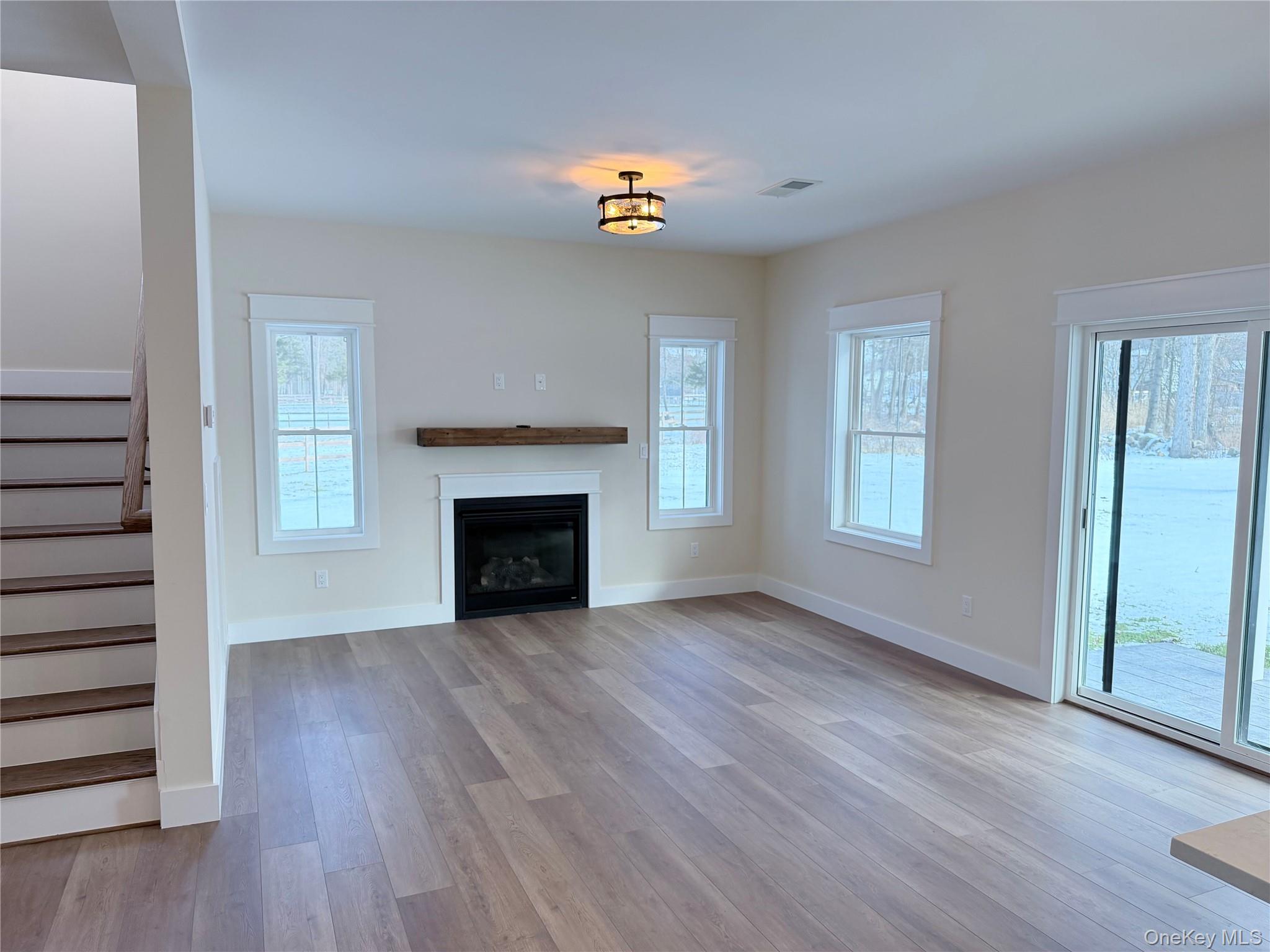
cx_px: 635
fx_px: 881
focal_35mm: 24
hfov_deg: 71.6
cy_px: 476
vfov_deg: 56.8
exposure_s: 1/178
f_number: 1.78
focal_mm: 6.76
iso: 160
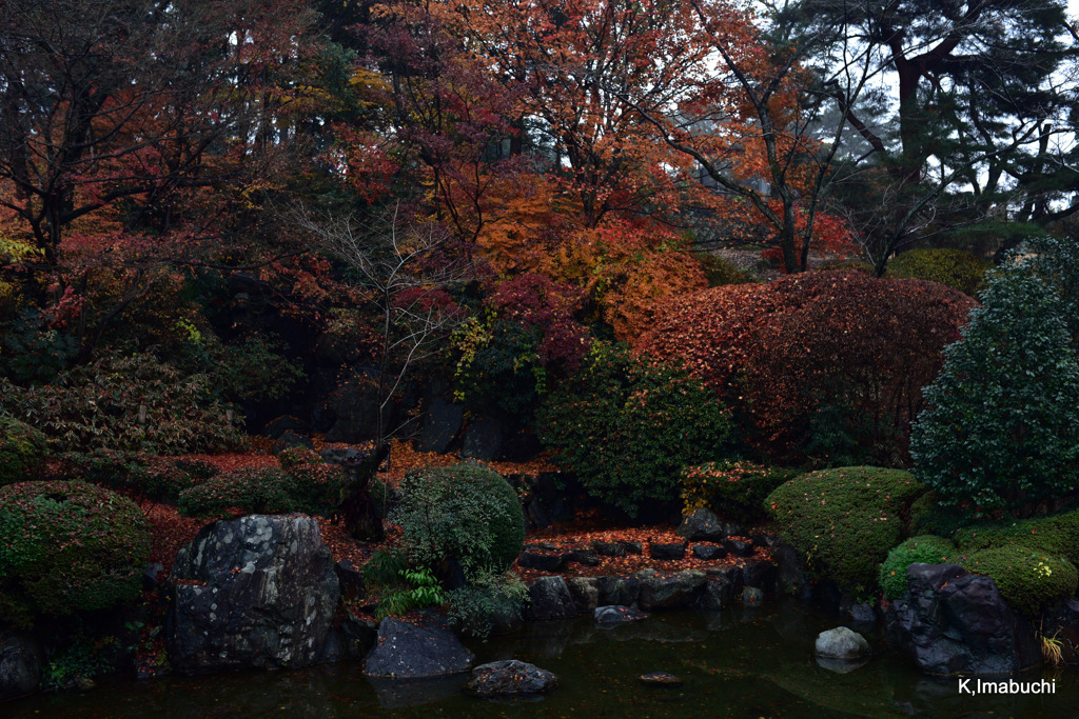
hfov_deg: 54.4
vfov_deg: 37.9
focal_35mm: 35
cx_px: 540
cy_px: 360
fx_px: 1049
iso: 200
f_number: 4
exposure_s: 1/40
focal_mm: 35
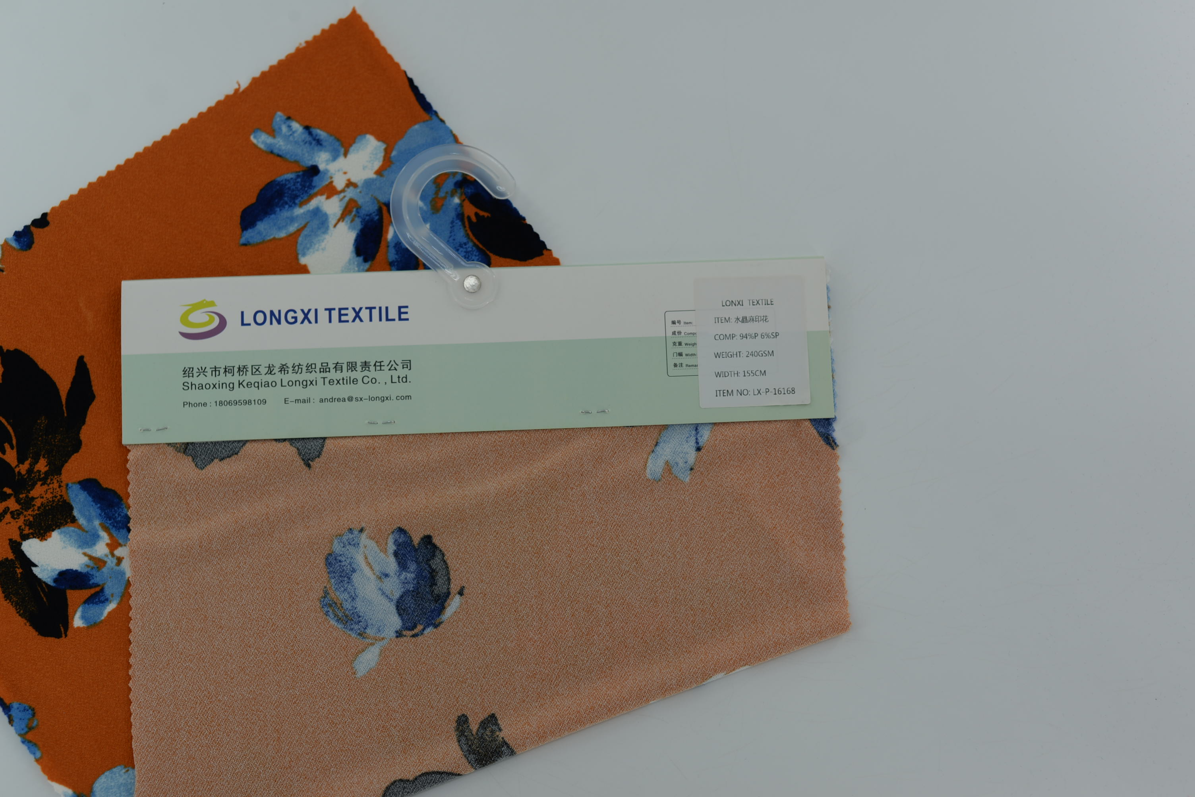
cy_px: 398
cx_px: 598
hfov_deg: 39.6
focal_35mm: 50
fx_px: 1660
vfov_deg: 27.0
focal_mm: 50
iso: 100
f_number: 3.5
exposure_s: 1/400
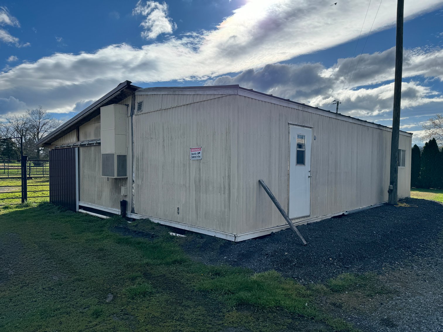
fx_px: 307
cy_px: 166
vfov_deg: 56.8
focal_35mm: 24
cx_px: 222
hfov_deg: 71.6
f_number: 1.78
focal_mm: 6.86
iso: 80
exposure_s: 1/7937
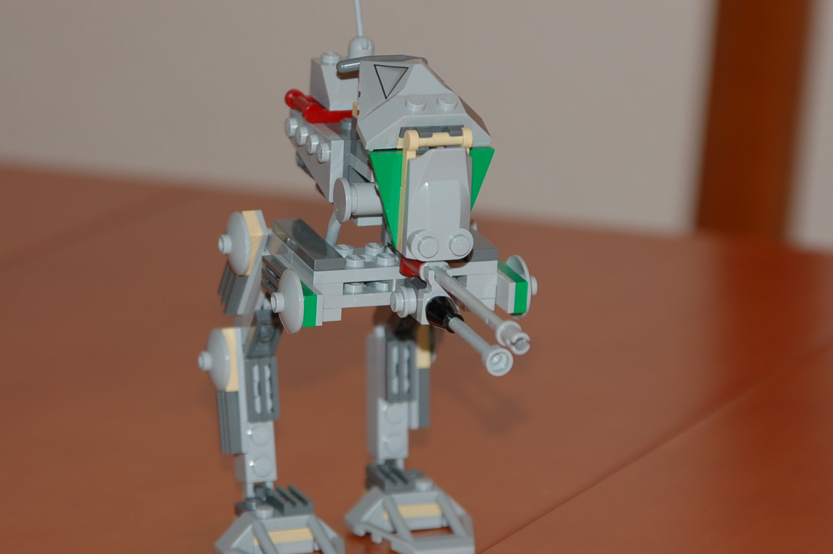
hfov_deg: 11.0
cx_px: 421
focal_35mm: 187
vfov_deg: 7.3
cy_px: 281
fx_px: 4323
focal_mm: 120
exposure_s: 1/60
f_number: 6
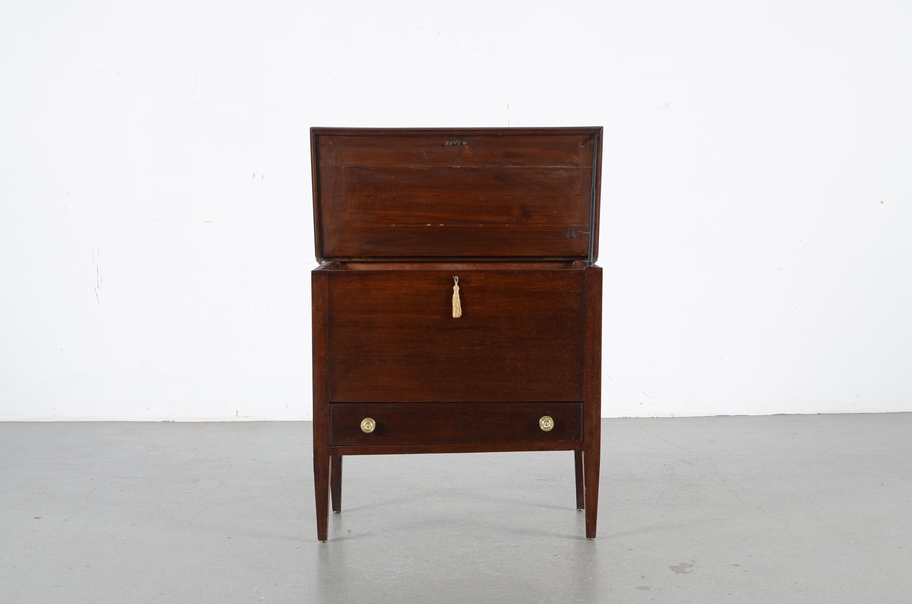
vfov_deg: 25.6
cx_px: 456
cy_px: 302
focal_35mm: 52
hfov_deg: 37.9
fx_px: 1327
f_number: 5.6
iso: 100
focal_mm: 35
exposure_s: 1/125
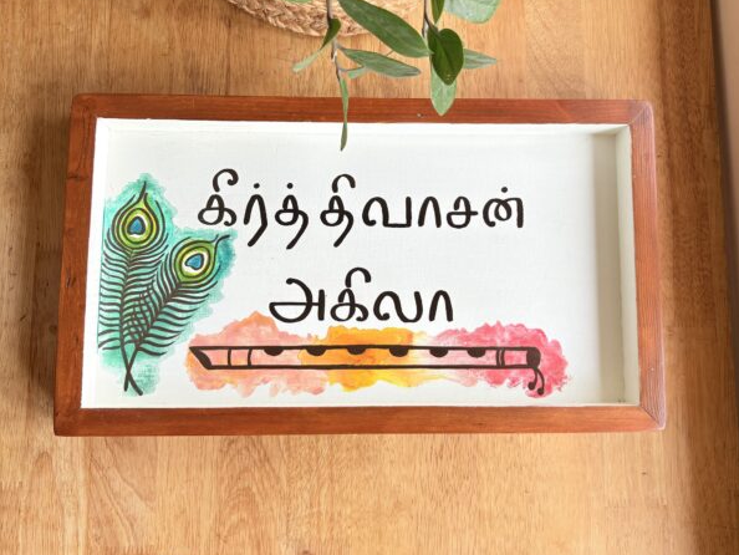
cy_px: 248
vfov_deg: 40.7
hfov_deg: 52.6
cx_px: 372
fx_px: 747
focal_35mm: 35
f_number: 1.6
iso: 40
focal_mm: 5.96
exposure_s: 1/285
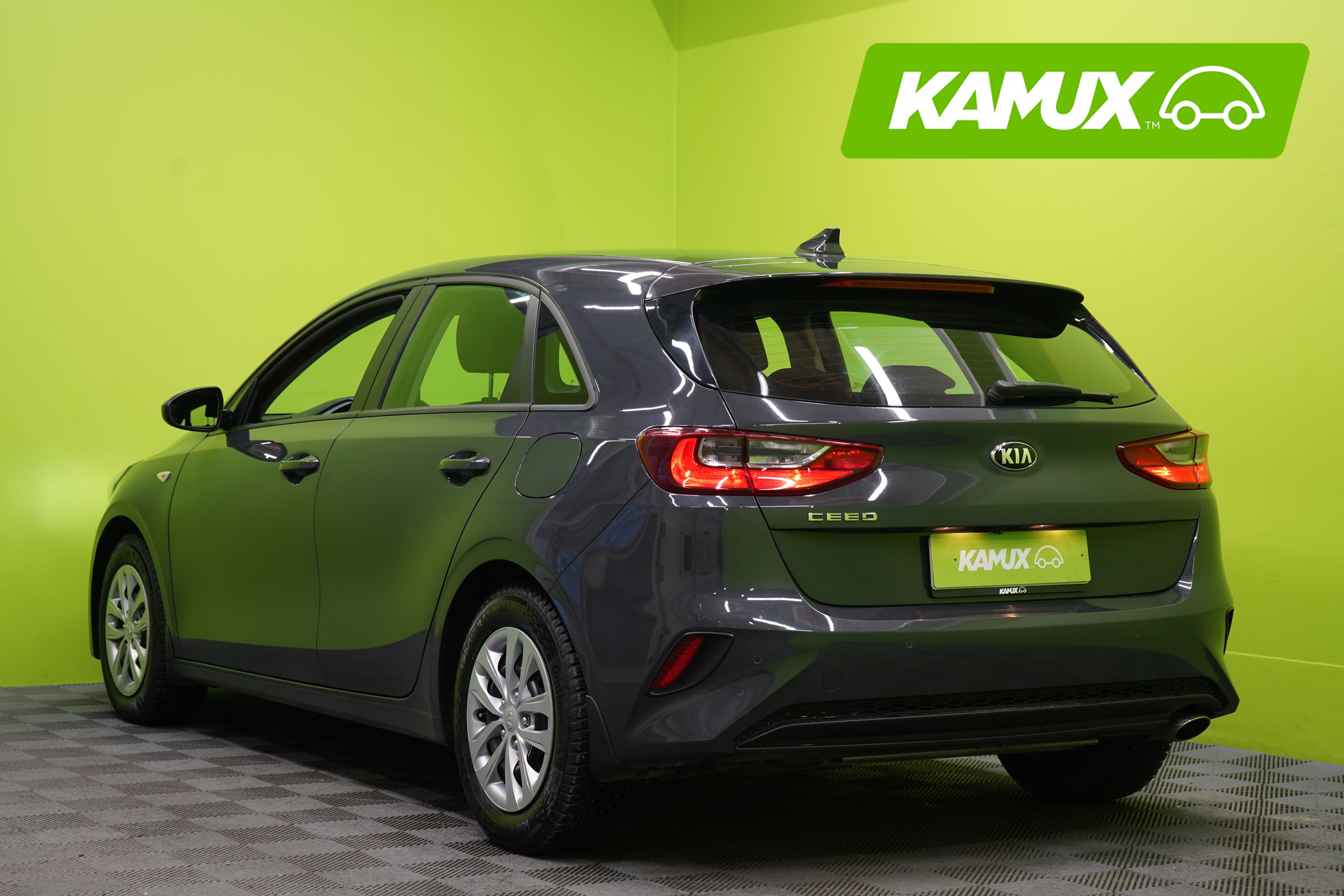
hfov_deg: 31.4
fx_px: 2389
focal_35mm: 64
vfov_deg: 21.2
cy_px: 448
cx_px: 672
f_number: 5.6
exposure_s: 1/25
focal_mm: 64
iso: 400
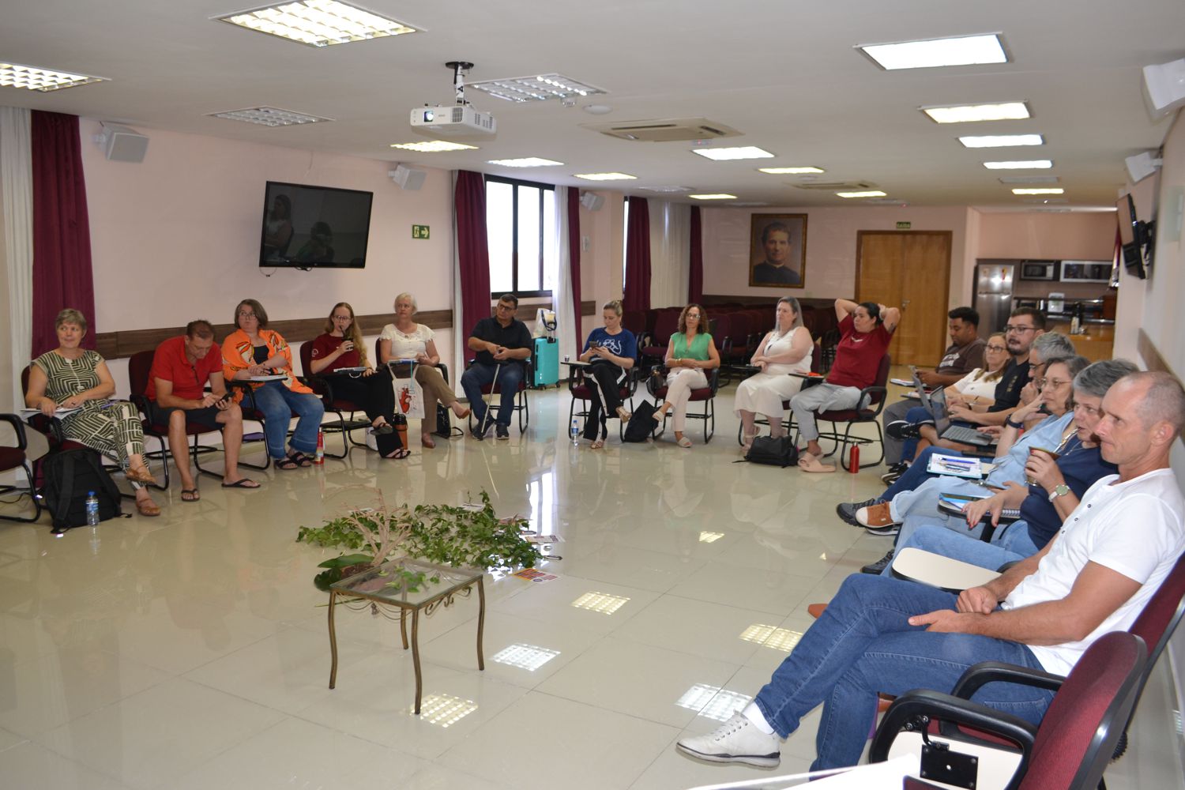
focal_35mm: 27
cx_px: 592
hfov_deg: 67.4
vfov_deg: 47.9
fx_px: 889
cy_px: 395
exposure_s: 1/60
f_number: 4
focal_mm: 18
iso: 400
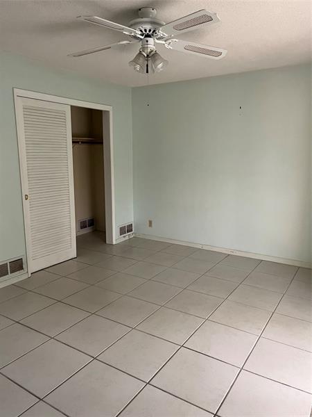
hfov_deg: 53.1
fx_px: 312
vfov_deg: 67.3
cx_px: 156
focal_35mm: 26
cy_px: 208
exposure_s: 1/60
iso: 200
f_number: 1.6
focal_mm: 5.1
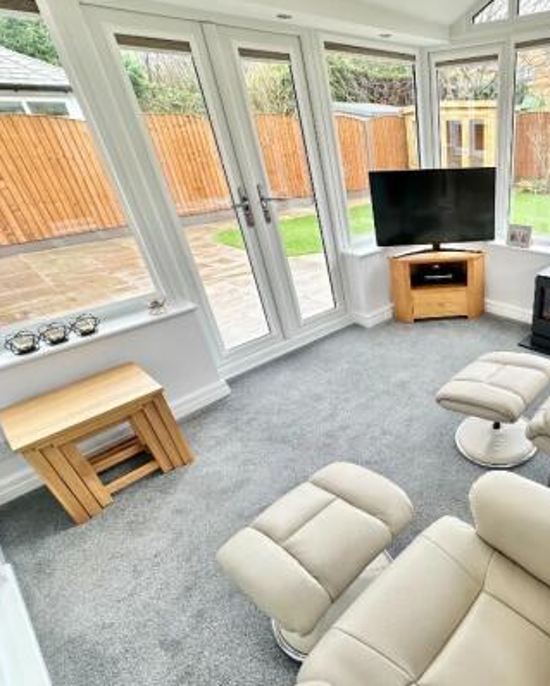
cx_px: 458
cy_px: 359
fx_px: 406
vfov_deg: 80.3
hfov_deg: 61.2
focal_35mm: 20
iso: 160
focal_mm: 2.22
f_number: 2.2
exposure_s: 1/100
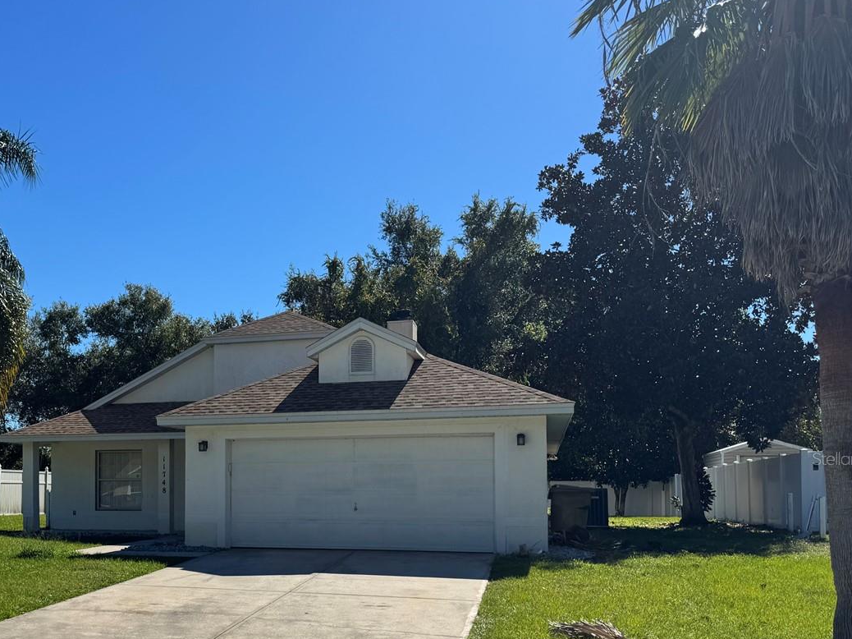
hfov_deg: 48.6
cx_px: 233
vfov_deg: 37.9
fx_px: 910
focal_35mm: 37
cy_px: 458
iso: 80
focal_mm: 6.76
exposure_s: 1/5814
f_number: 1.78
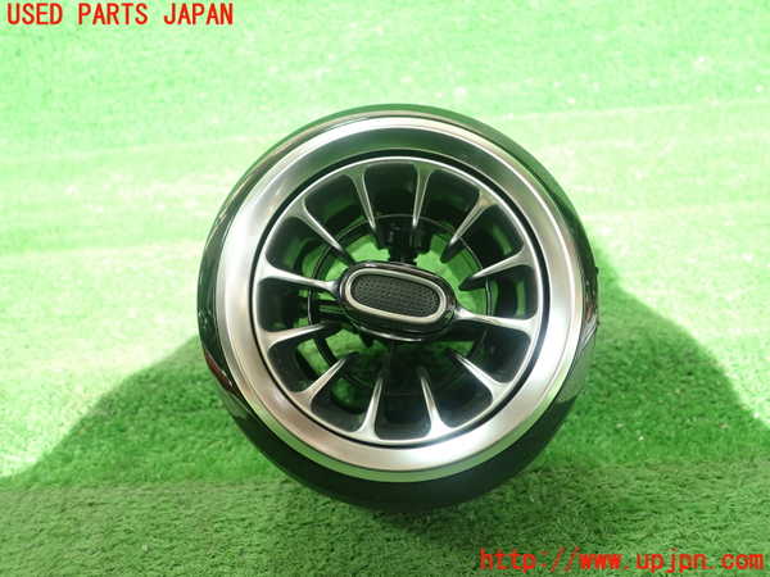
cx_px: 385
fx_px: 667
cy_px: 288
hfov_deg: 60.0
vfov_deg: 46.8
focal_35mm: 30
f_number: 2.3
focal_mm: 5.5
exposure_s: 1/125
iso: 250
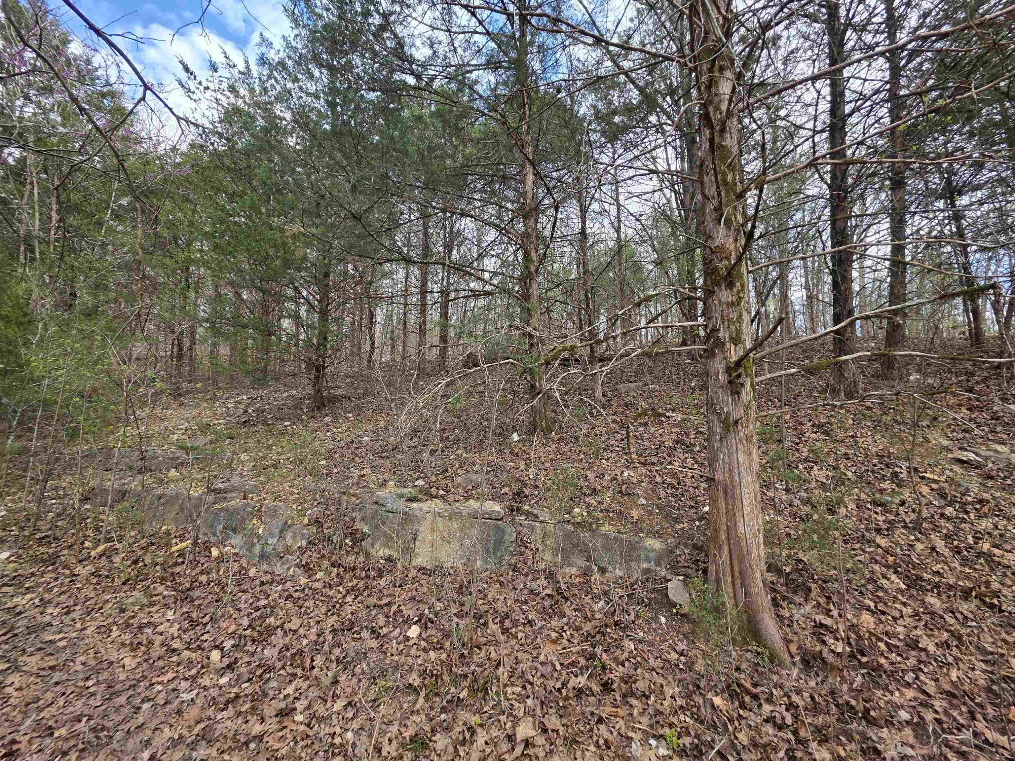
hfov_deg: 106.2
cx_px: 508
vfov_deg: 89.9
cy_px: 380
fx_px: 381
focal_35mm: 13
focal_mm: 2.2
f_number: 1.9
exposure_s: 1/264
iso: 40
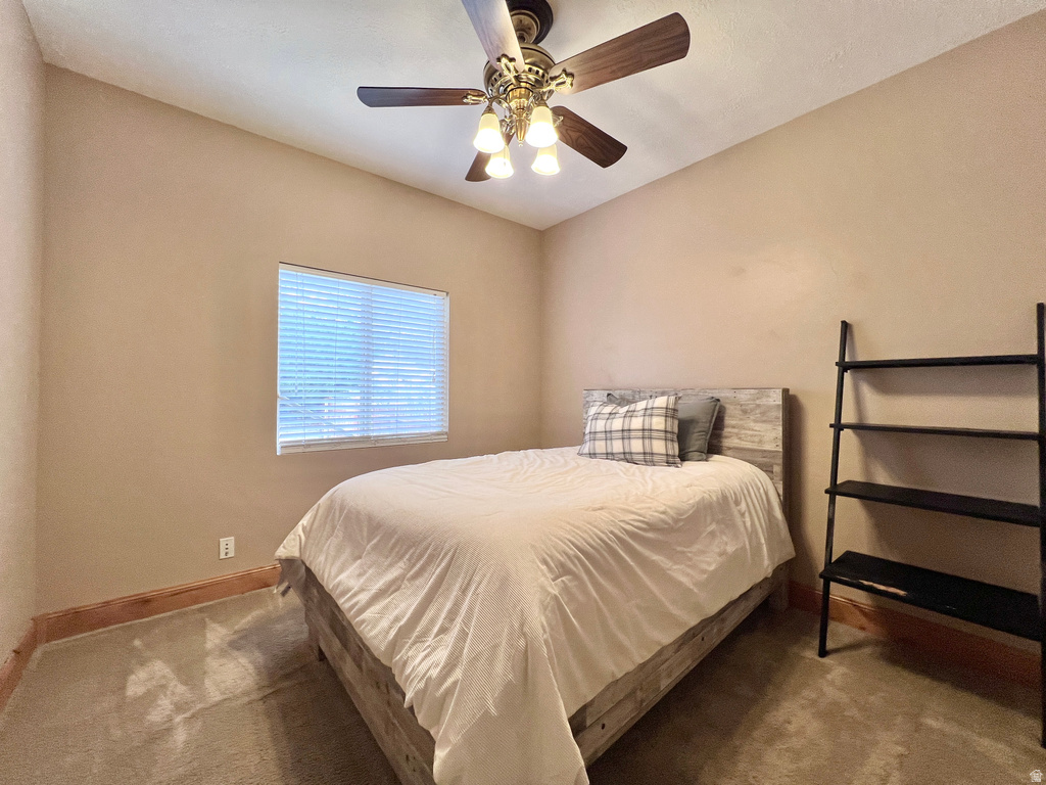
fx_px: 393
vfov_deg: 89.9
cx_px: 523
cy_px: 392
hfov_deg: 106.2
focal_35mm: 13
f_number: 1.8
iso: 100
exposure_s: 1/120
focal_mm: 1.57
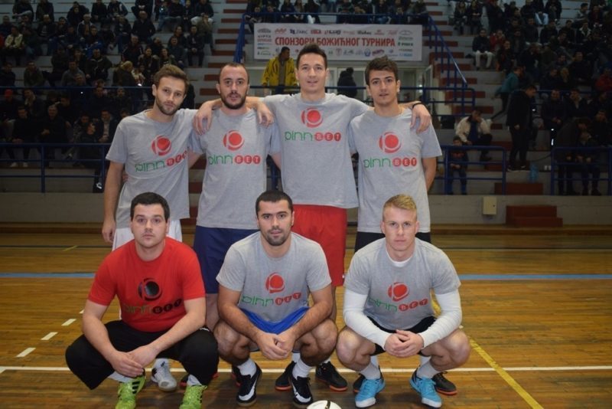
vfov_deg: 36.9
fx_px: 612
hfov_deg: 53.1
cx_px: 306
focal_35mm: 36
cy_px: 204
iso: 900
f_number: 4
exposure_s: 1/60
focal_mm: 24
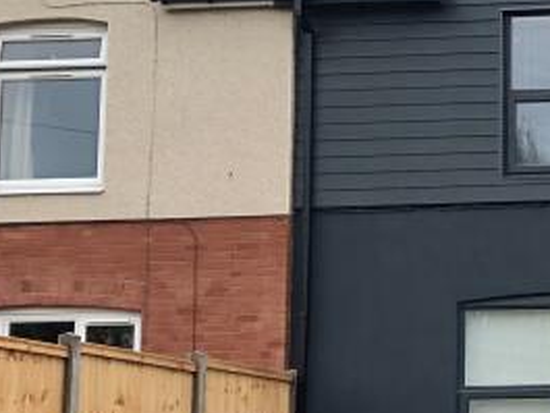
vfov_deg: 13.7
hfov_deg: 16.5
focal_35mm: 108
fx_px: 1717
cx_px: 838
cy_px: 311
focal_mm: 4
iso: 20
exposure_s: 1/196
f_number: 1.8
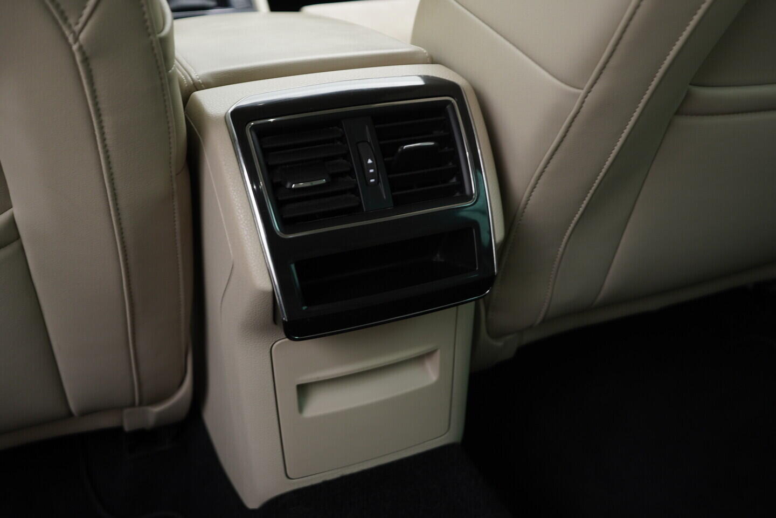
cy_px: 259
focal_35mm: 36
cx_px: 388
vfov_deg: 36.9
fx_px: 776
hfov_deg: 53.1
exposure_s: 1/40
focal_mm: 24
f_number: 2.8
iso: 200
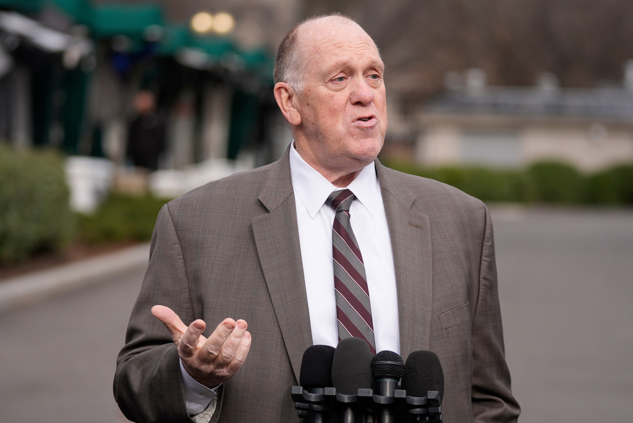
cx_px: 316
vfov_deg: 9.7
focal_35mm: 142
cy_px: 212
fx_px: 2499
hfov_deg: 14.4
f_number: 2.8
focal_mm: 95
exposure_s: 1/2000
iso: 250
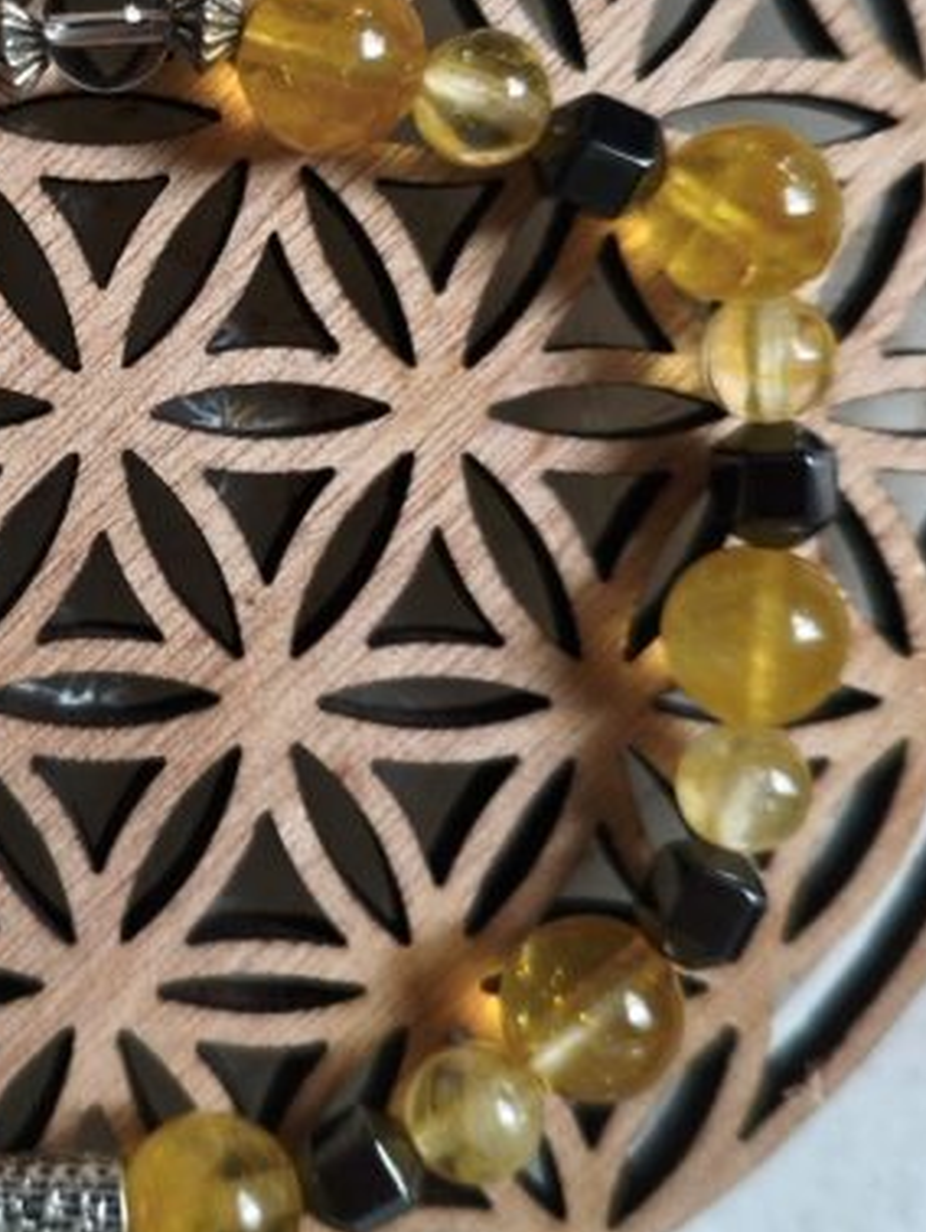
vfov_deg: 34.5
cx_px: 46
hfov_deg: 25.5
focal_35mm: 55
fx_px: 1960
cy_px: 375
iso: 800
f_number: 1.5
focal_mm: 4.94
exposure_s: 1/50
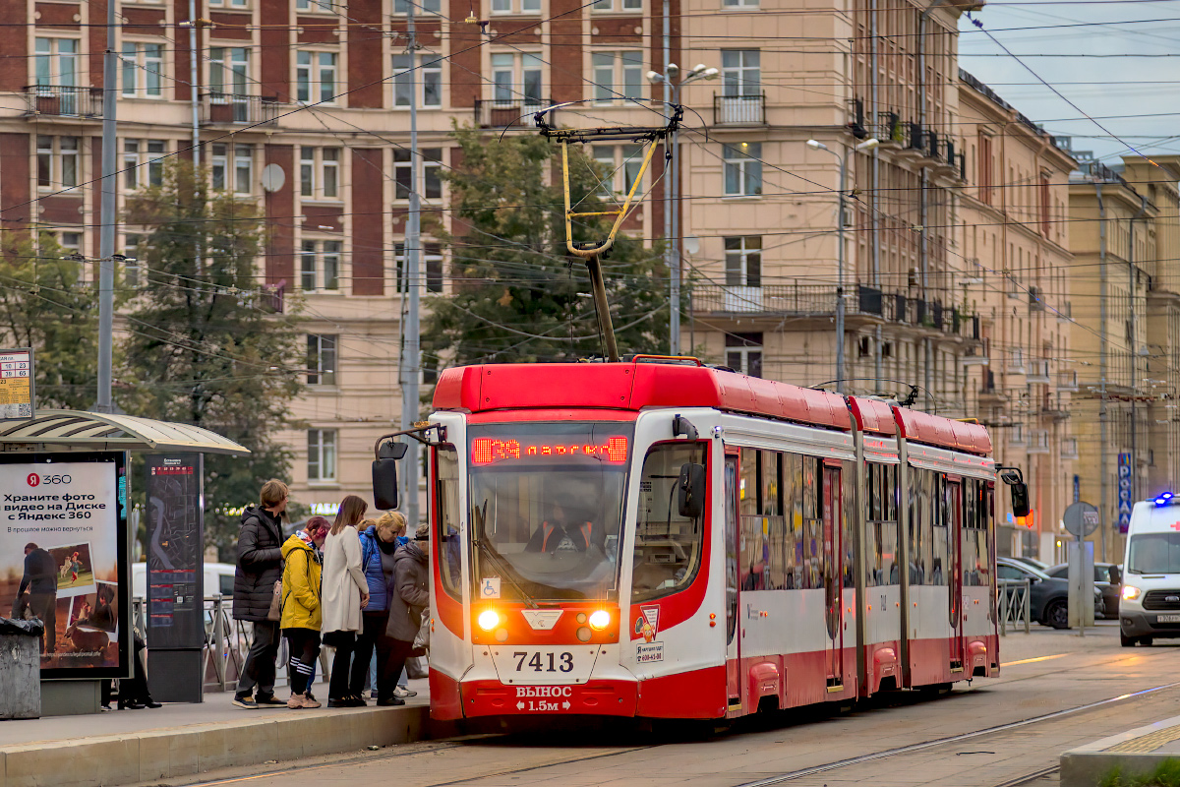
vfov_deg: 10.2
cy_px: 394
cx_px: 590
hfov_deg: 15.2
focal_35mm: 135
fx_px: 4425
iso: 500
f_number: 2.8
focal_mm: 135
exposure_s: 1/800
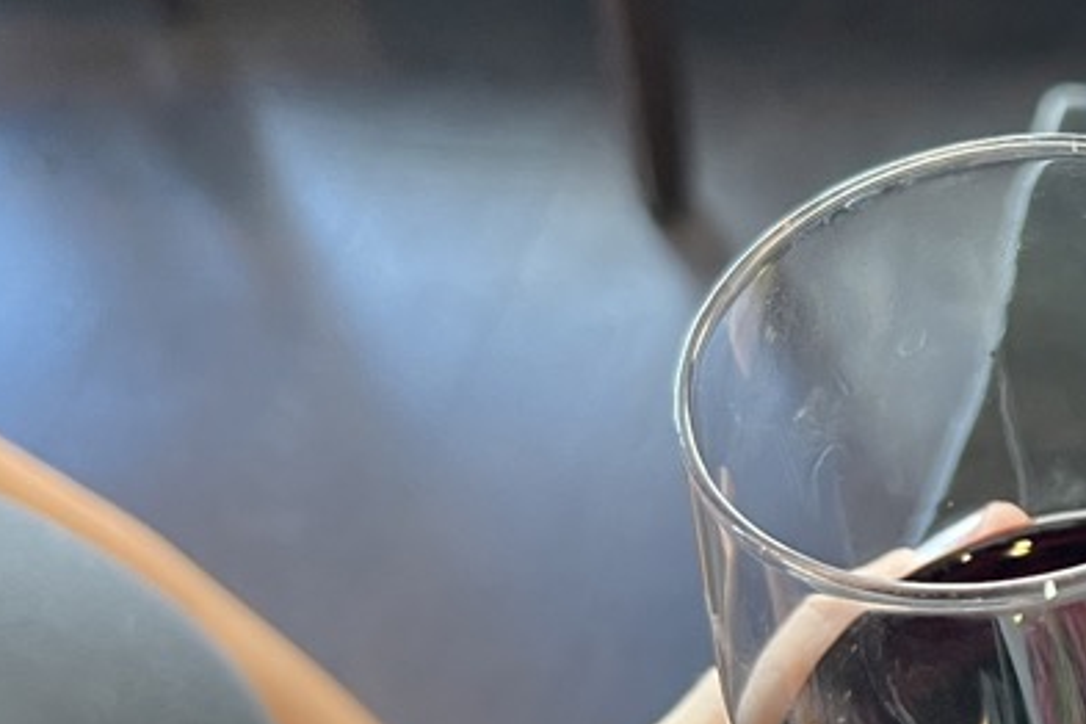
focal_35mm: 88
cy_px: 572
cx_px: 1531
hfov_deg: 20.5
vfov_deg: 15.4
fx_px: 2654
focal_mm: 5.7
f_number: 1.5
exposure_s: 1/60
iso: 125
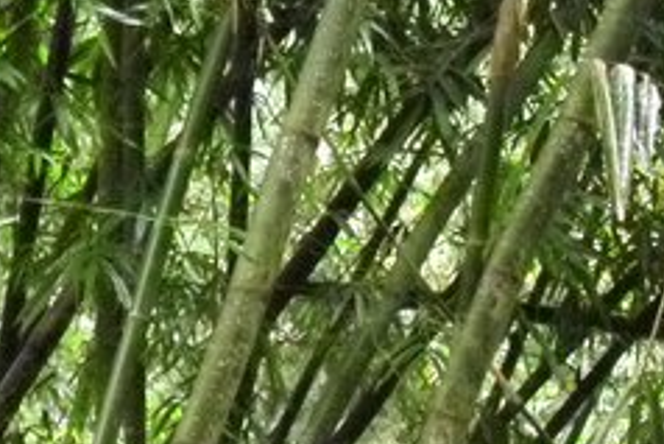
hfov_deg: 11.8
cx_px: -131
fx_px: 3137
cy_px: 525
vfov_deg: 8.0
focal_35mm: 170
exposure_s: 1/125
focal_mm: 6.2
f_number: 2.8
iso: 800
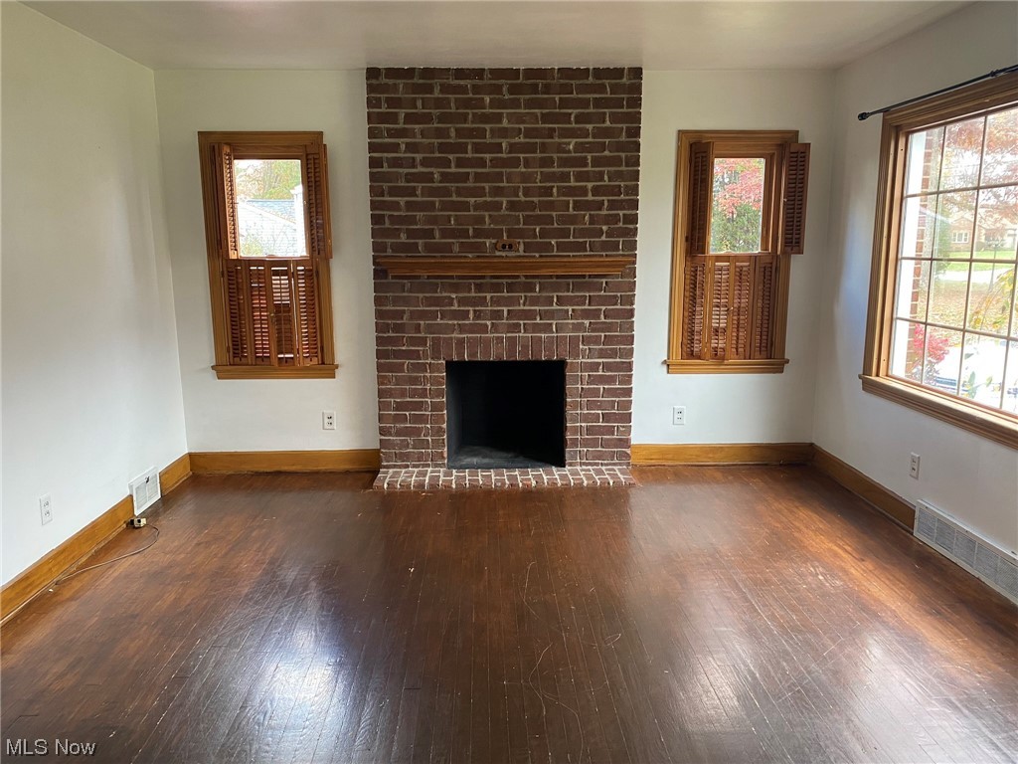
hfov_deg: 67.3
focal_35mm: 26
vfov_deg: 53.1
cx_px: 509
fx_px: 765
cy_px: 382
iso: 125
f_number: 1.8
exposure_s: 1/75
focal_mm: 4.25
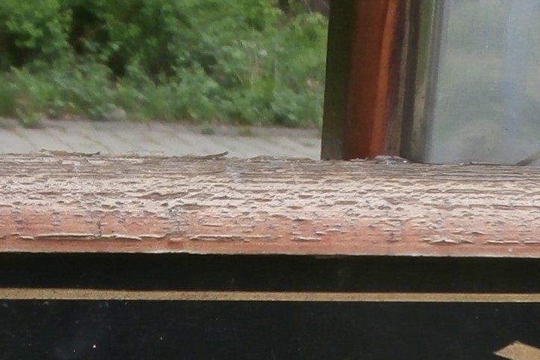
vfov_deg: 12.6
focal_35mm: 103
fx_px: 1545
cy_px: 532
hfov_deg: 19.7
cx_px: 389
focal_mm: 4.2
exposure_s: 1/200
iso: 100
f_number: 3
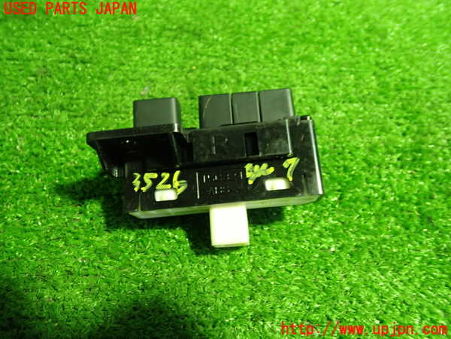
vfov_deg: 46.8
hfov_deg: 60.0
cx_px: 226
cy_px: 170
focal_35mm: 30
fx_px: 391
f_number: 2.3
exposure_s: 1/30
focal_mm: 5.4
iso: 500
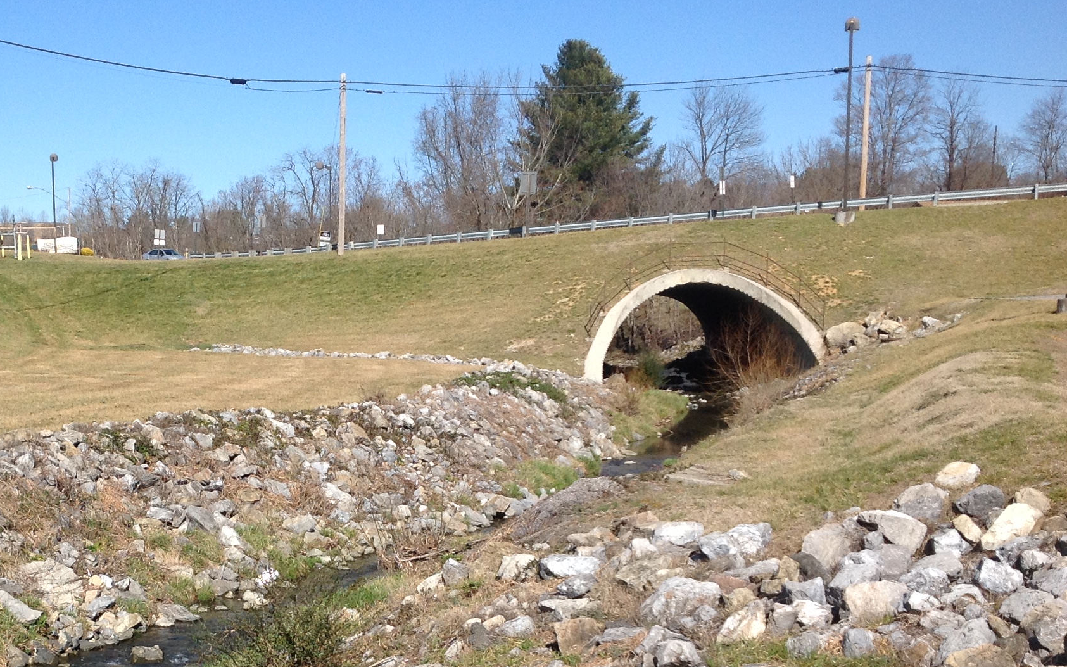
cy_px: 565
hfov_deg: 35.1
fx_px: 1657
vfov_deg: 22.3
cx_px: 302
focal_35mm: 57
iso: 50
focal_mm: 4.28
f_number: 2.4
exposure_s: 1/2160
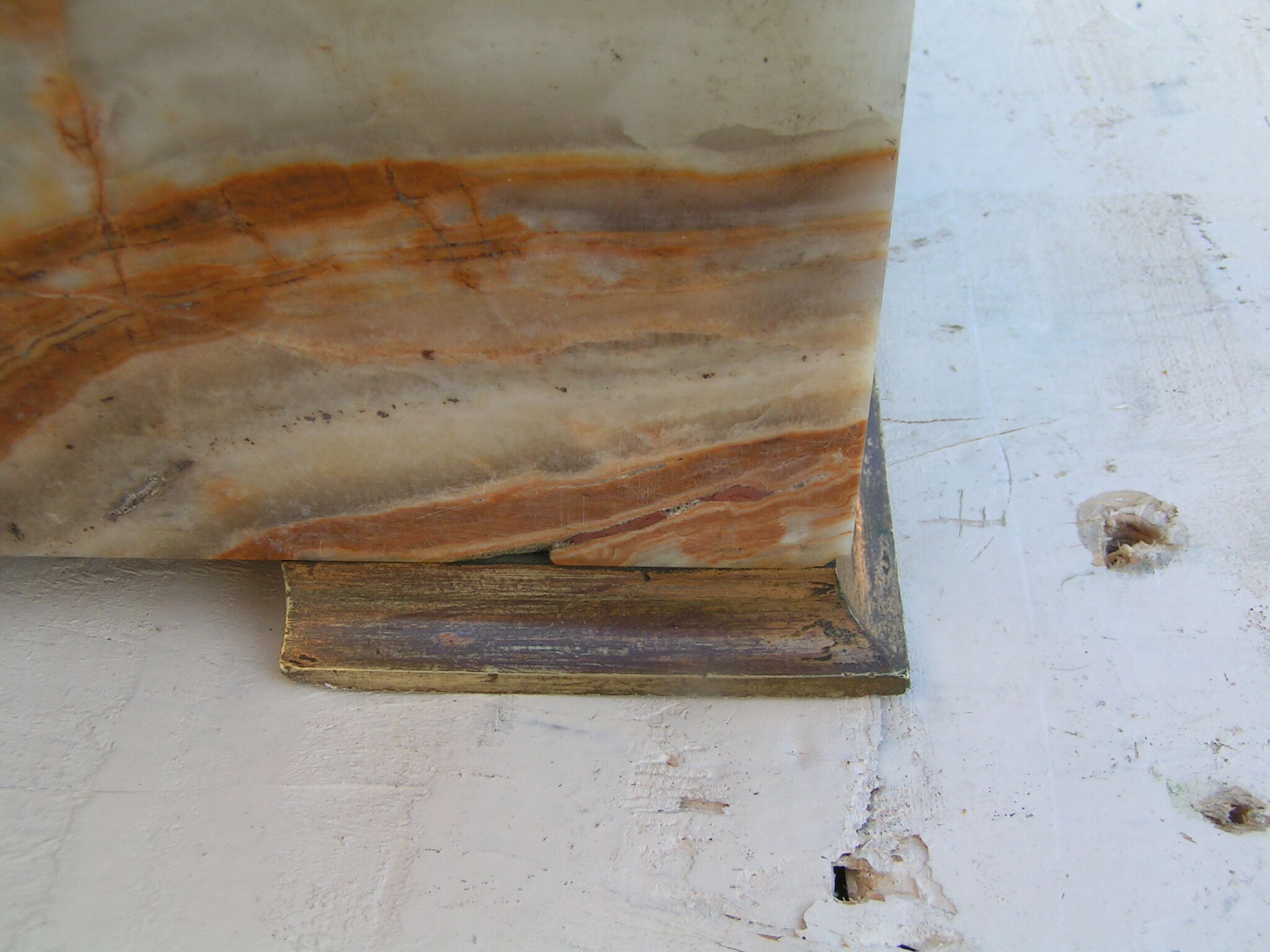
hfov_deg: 45.8
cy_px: 476
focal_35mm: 41
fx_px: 1504
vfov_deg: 35.1
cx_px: 635
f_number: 5
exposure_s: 1/50
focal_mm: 6.3
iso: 50
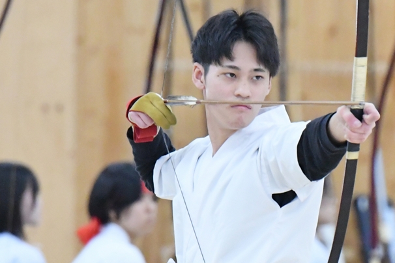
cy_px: 212
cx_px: 295
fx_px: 9271
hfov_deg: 2.4
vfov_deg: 1.6
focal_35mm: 845
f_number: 4
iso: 6400
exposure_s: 1/500
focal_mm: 200
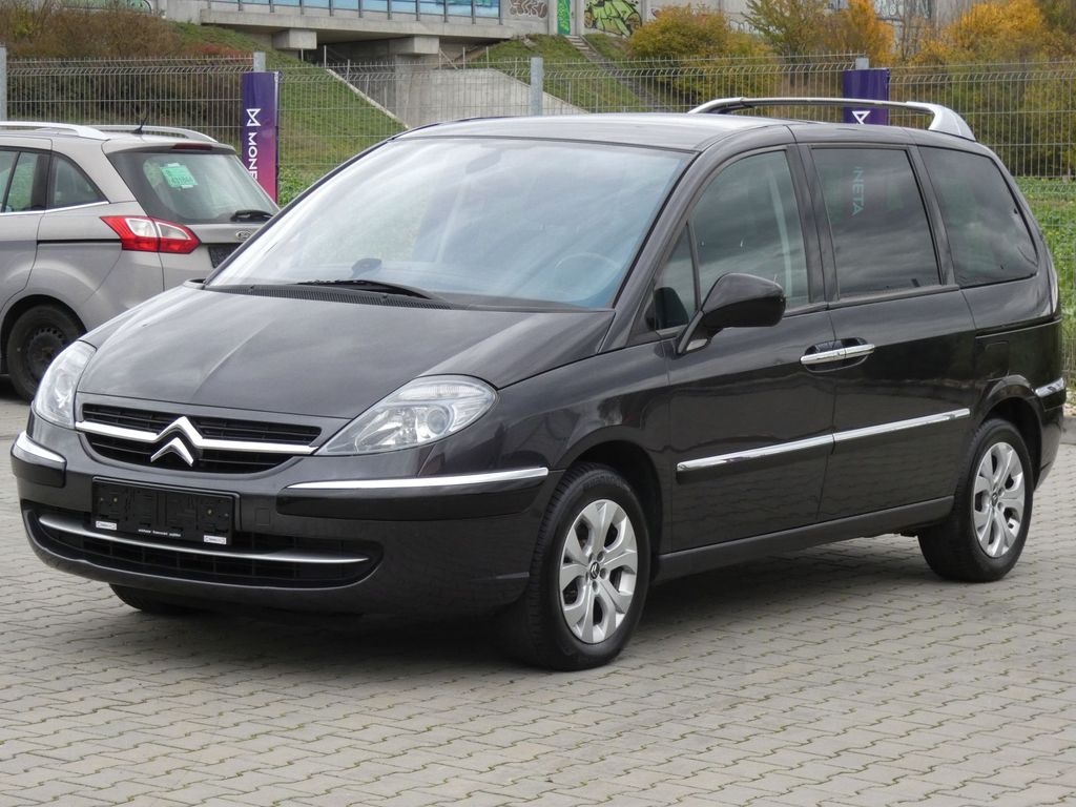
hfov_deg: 20.7
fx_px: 2953
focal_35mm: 95
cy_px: 404
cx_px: 538
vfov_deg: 15.6
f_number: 5.6
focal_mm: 17.1
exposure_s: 1/80
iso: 250
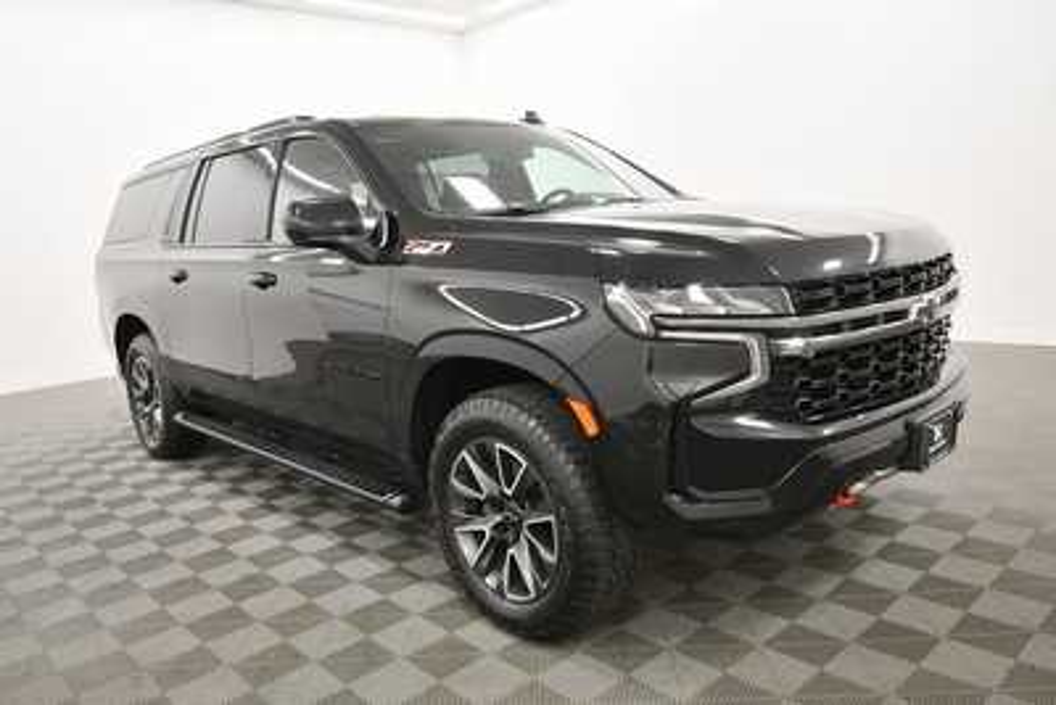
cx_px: 528
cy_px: 352
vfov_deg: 48.0
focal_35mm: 27
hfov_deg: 67.4
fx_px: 792
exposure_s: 1/125
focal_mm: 18
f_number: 5.3
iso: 1600
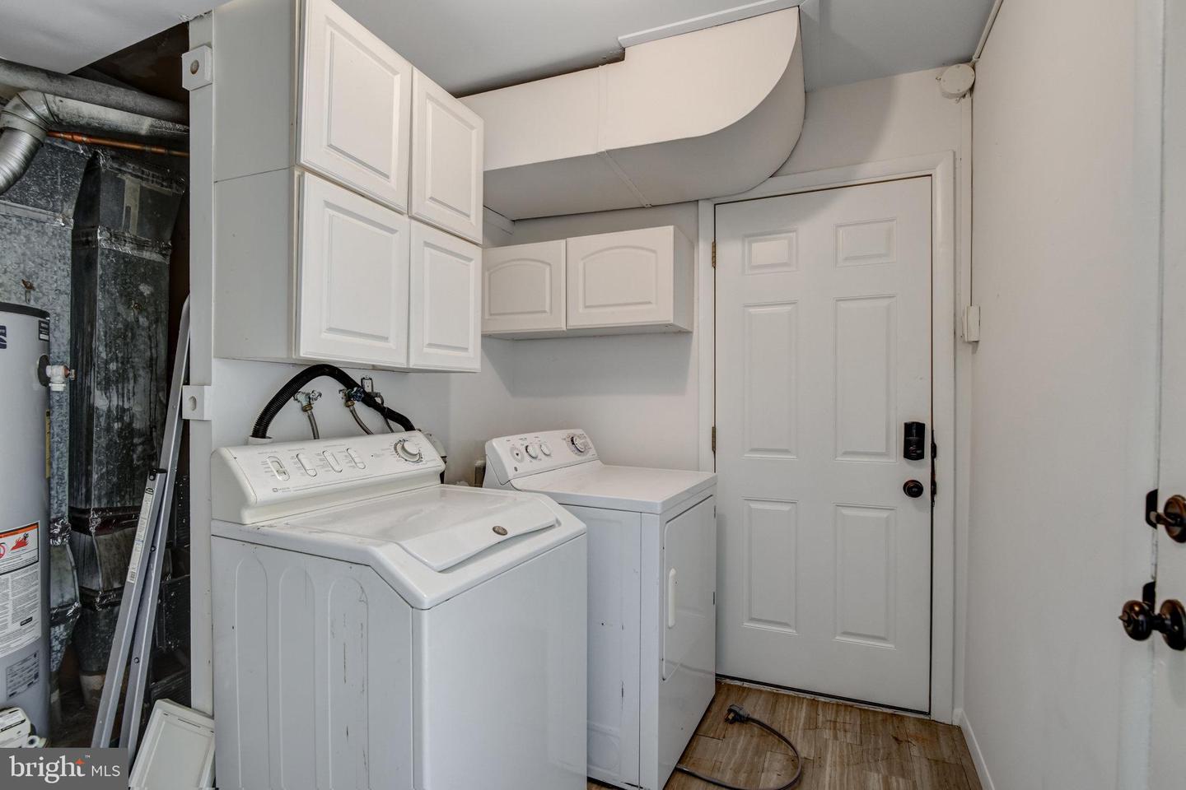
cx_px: 593
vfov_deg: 70.4
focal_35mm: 17
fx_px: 560
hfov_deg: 93.3
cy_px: 395
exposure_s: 1/8
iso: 400
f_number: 8
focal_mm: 17
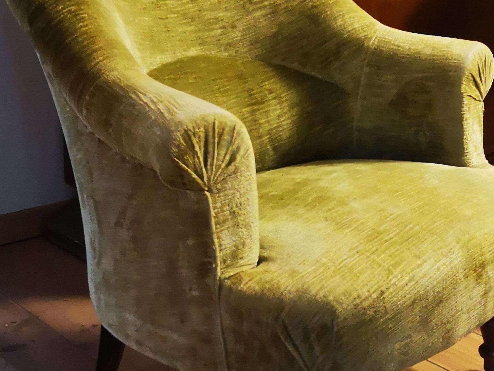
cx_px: 434
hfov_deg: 26.6
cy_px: 31
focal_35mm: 71
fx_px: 1013
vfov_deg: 20.3
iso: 500
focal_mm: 3.95
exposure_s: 1/100
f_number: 1.8
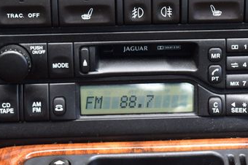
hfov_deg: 18.1
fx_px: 778
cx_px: 156
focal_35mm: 113
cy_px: 13
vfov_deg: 12.0
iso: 400
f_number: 7.1
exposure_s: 1/25
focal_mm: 40
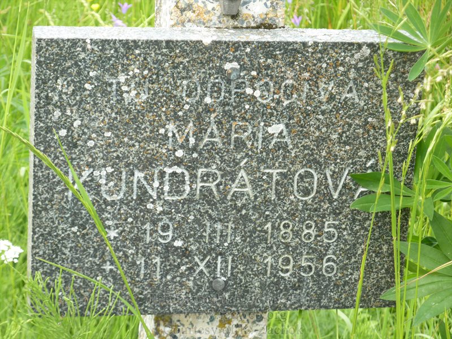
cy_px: 170
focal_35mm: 147
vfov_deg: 10.1
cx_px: 226
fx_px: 1919
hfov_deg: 13.4
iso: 80
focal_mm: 24.1
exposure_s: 1/60
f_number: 4.5
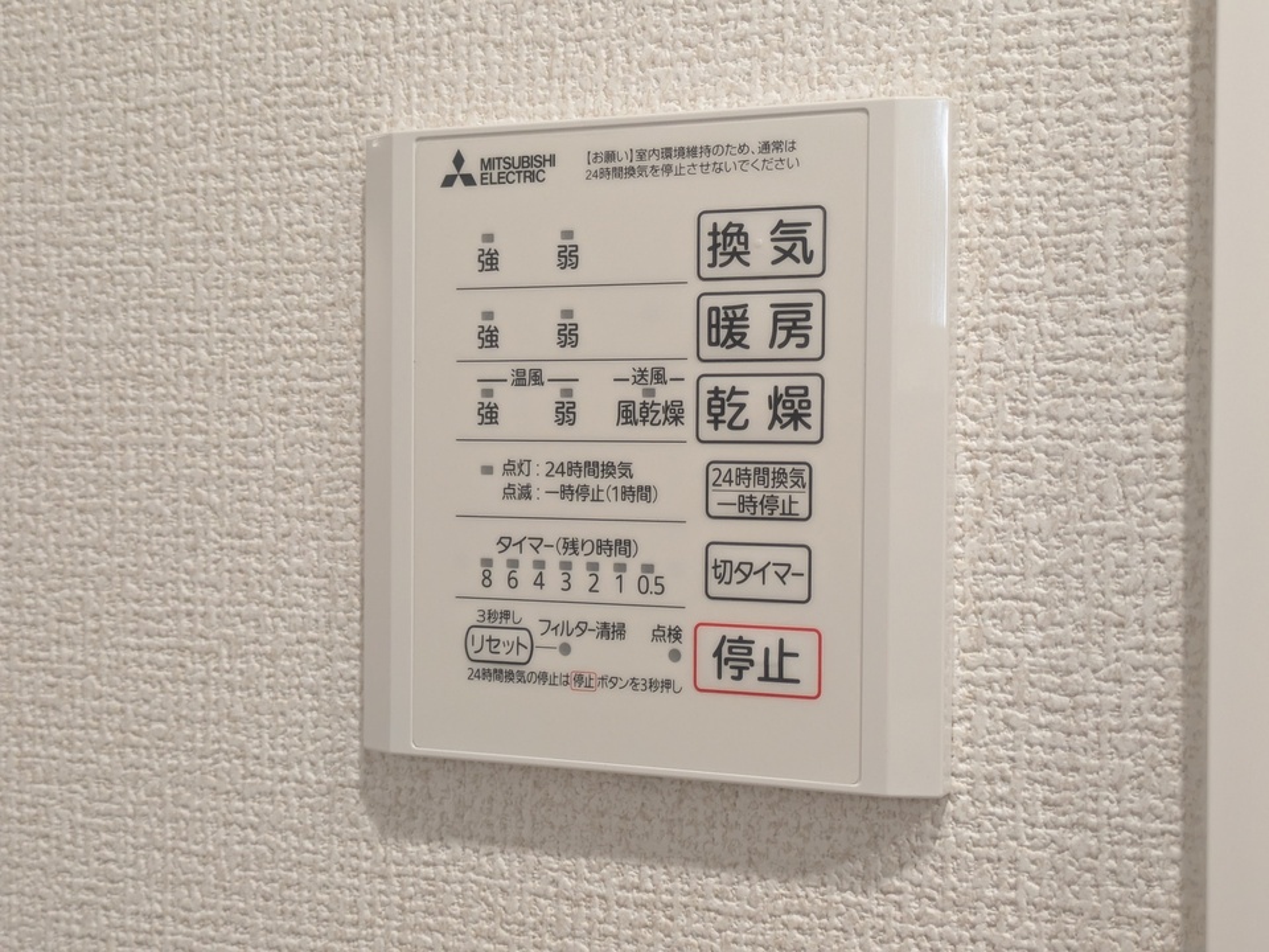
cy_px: 476
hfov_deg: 37.5
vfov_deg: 28.6
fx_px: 1870
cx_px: 634
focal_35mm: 51
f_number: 1.89
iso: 141
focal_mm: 5.43
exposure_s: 1/60
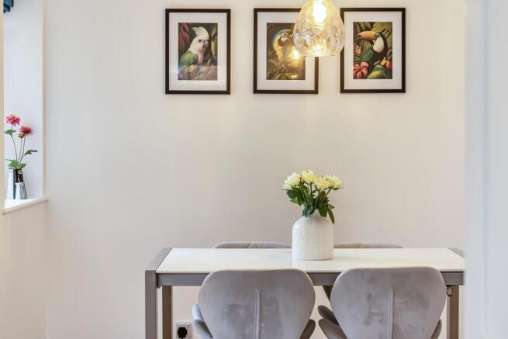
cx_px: 254
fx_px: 1058
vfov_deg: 18.2
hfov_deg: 27.0
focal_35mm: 75
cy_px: 170
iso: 400
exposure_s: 1/60
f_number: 3.5
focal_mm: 50
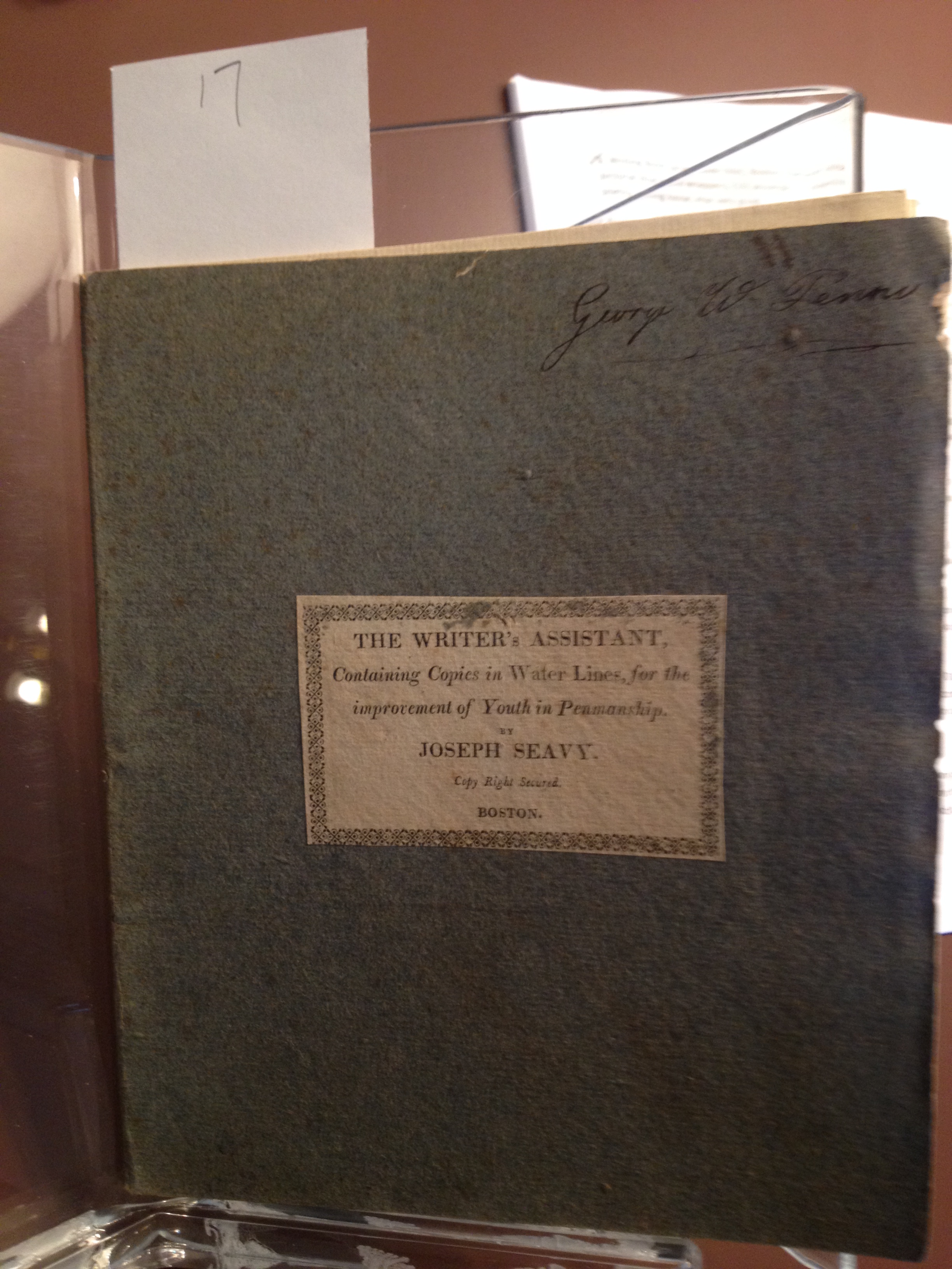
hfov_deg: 40.7
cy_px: 634
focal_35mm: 35
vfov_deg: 52.6
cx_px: 476
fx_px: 1283
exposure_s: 1/20
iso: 125
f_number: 2.4
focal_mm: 4.28
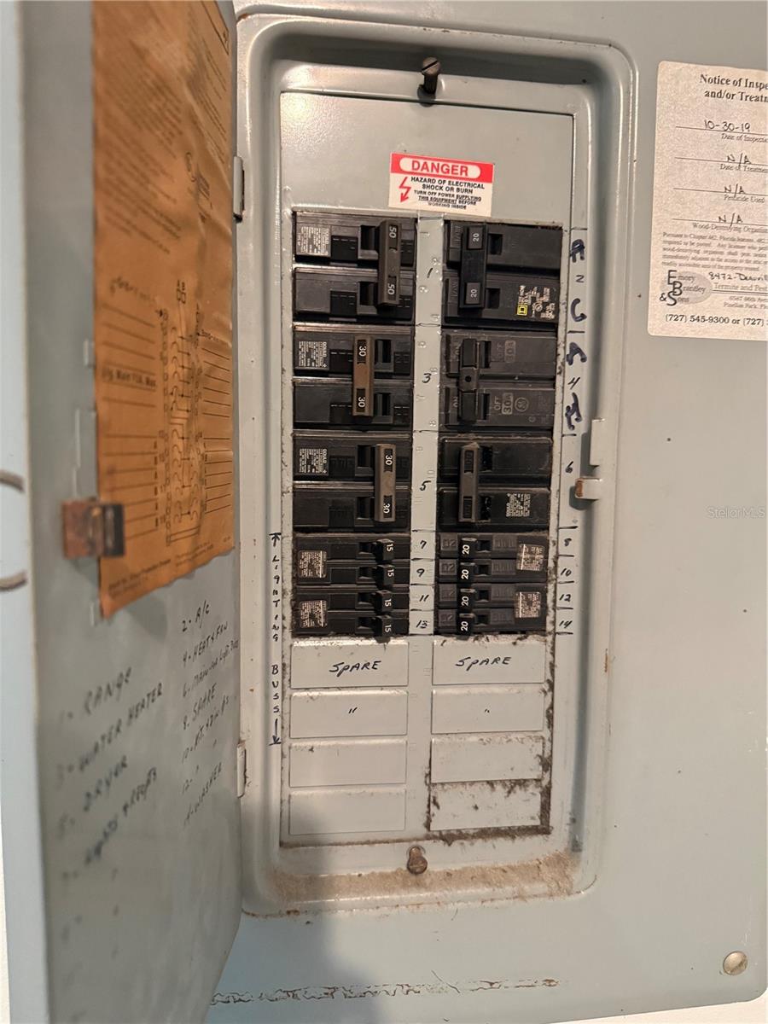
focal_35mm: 24
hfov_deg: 56.8
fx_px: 710
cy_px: 512
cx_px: 384
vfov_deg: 71.6
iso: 800
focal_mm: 6.76
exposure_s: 1/40
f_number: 1.78
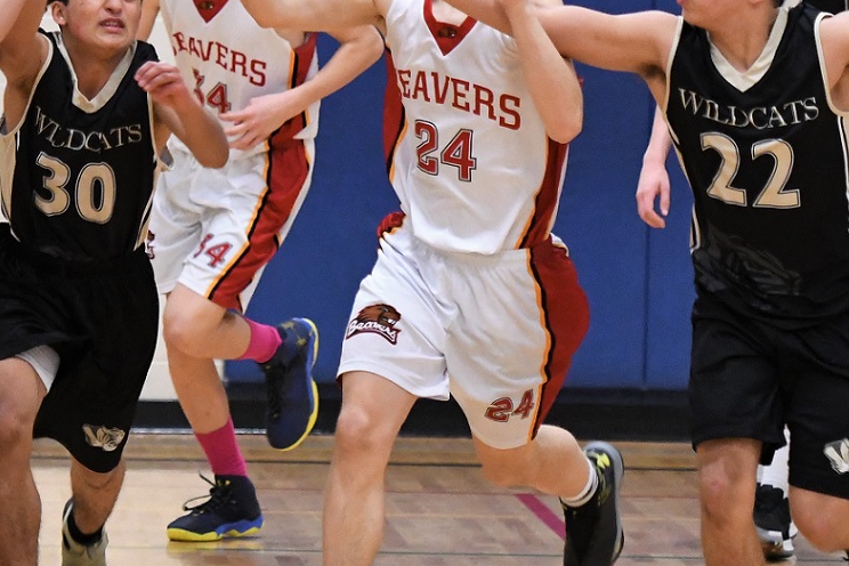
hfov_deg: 8.1
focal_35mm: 253
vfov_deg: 5.4
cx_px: 298
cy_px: 145
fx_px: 5966
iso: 4000
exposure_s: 1/500
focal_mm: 110
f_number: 2.8
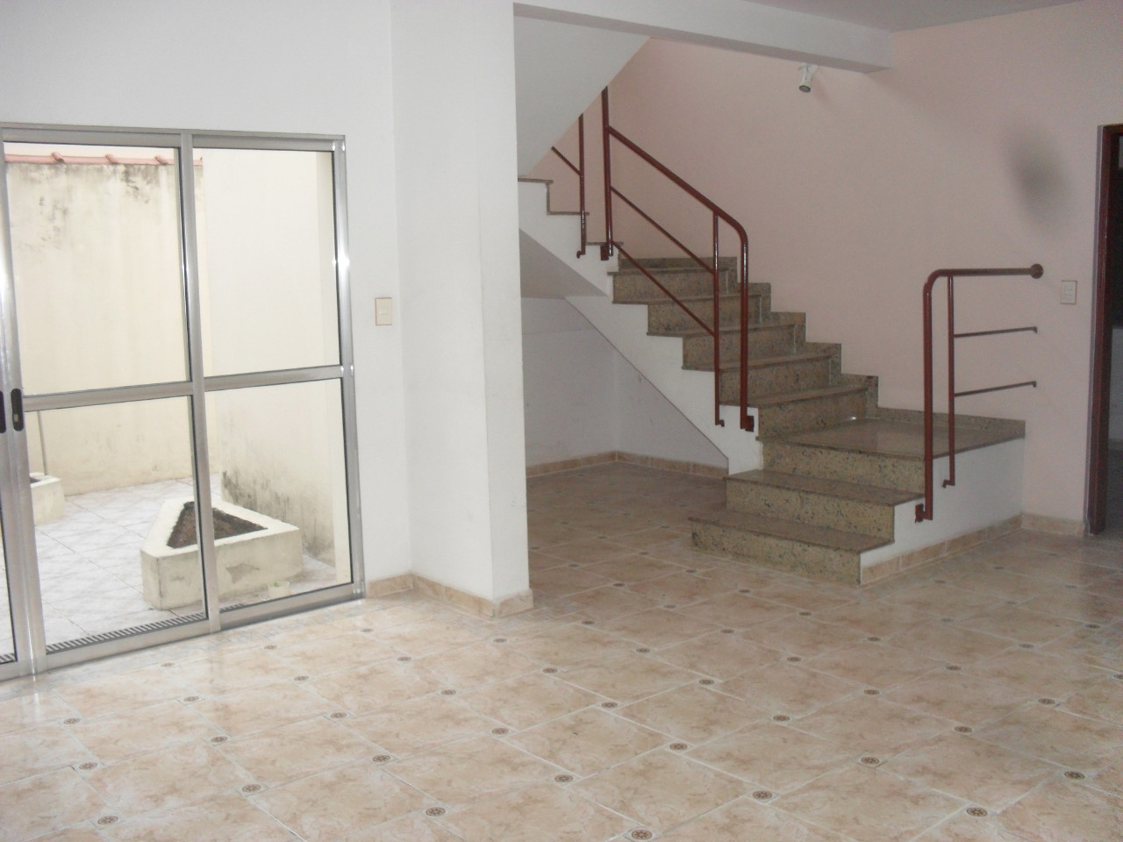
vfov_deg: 40.7
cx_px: 562
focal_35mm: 35
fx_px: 1135
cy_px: 421
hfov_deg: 52.6
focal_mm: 6.3
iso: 240
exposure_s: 1/45
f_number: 3.2
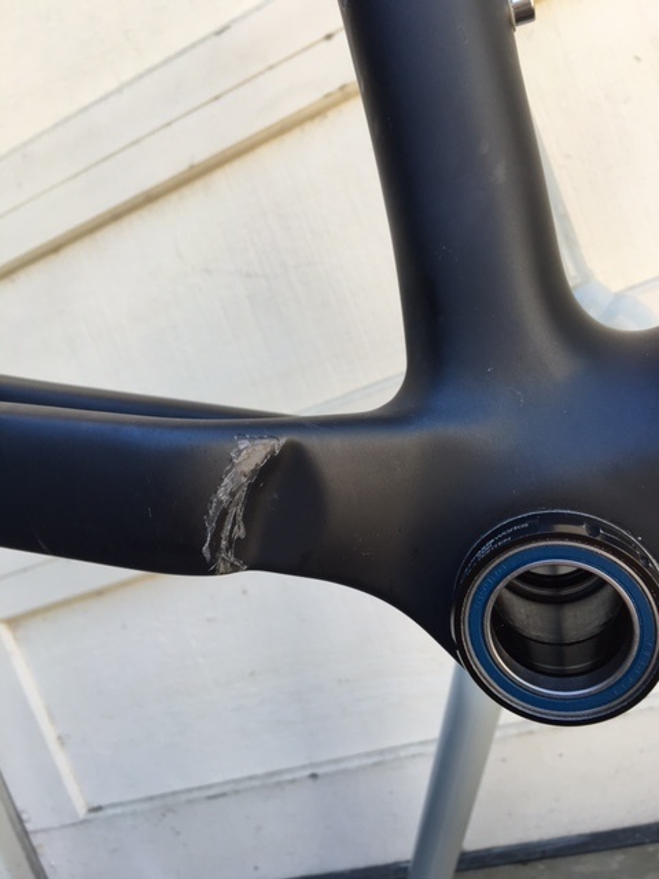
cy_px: 440
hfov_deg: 48.2
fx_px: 736
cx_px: 330
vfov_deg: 61.7
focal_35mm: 29
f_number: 2.2
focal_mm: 4.15
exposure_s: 1/120
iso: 32
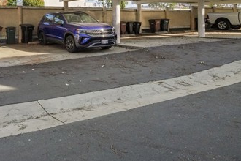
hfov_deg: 52.4
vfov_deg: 40.4
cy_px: 29
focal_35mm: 31
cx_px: 20
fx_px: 208
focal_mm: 16
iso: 1600
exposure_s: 1/2000
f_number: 8
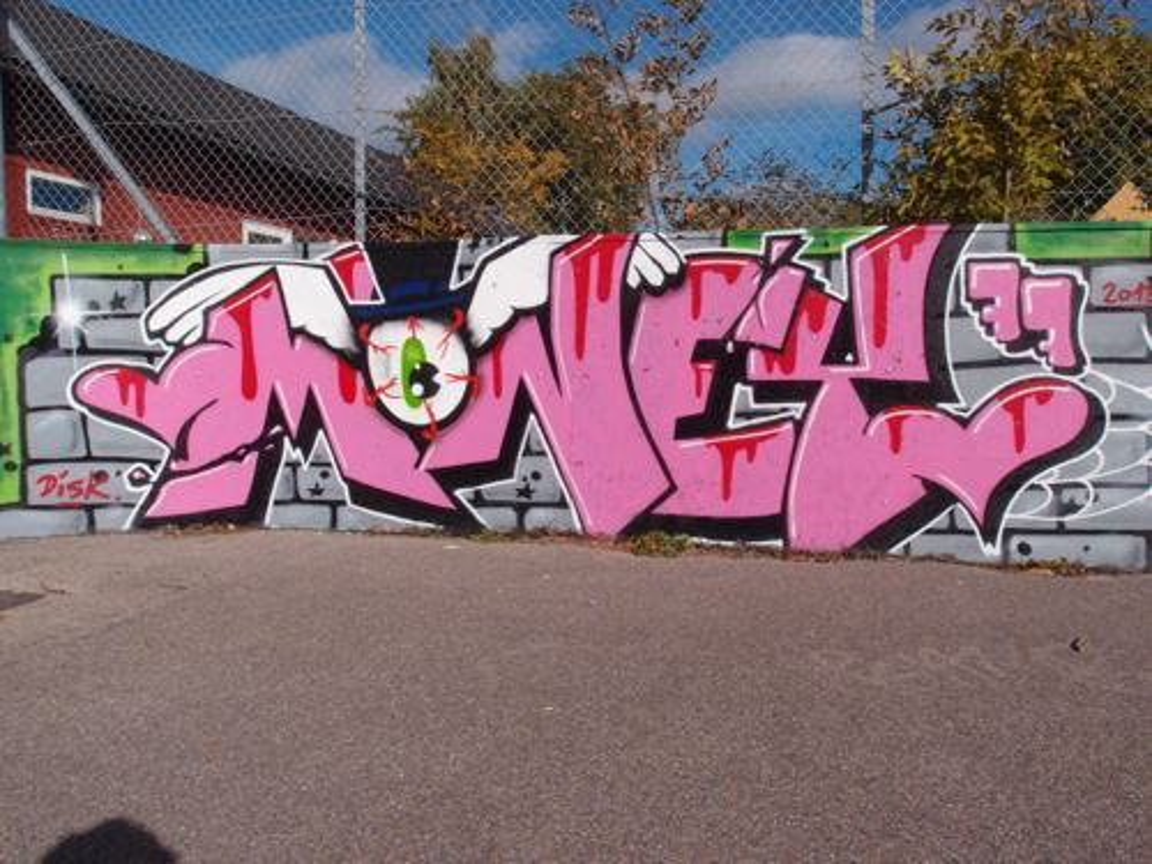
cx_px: 576
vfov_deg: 49.7
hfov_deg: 63.4
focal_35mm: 28
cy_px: 432
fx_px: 932
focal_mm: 6
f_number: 8
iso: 250
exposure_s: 1/1250
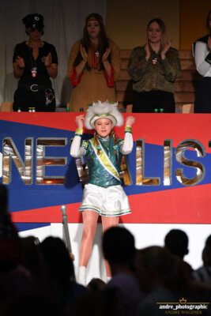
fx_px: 2437
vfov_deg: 7.4
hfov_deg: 5.0
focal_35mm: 278
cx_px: 106
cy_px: 158
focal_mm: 185
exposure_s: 1/500
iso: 1600
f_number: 2.8
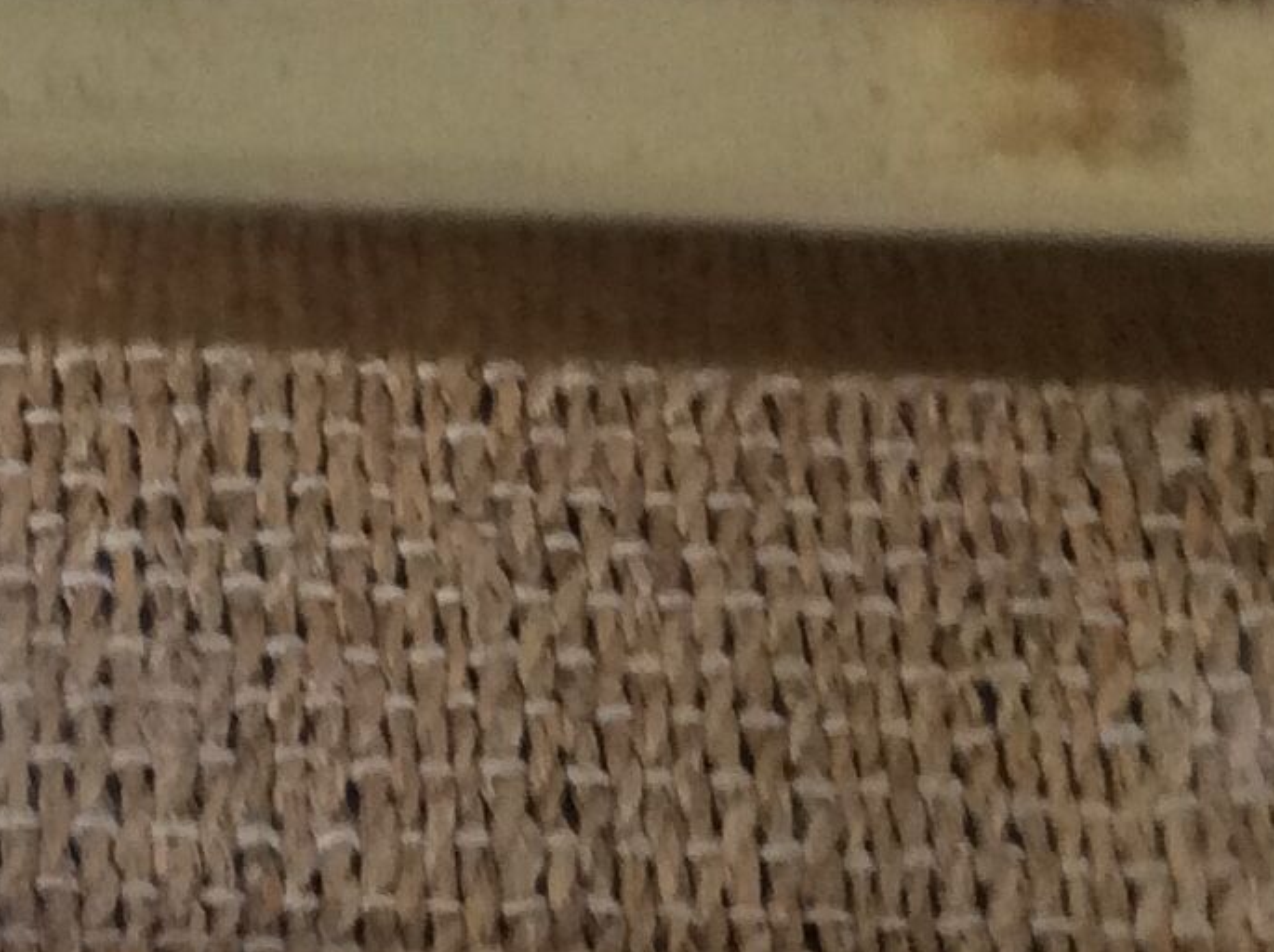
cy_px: -86
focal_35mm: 121
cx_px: -279
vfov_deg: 12.0
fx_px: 4448
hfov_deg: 15.7
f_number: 2.4
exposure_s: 1/25
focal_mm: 3.3
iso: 80
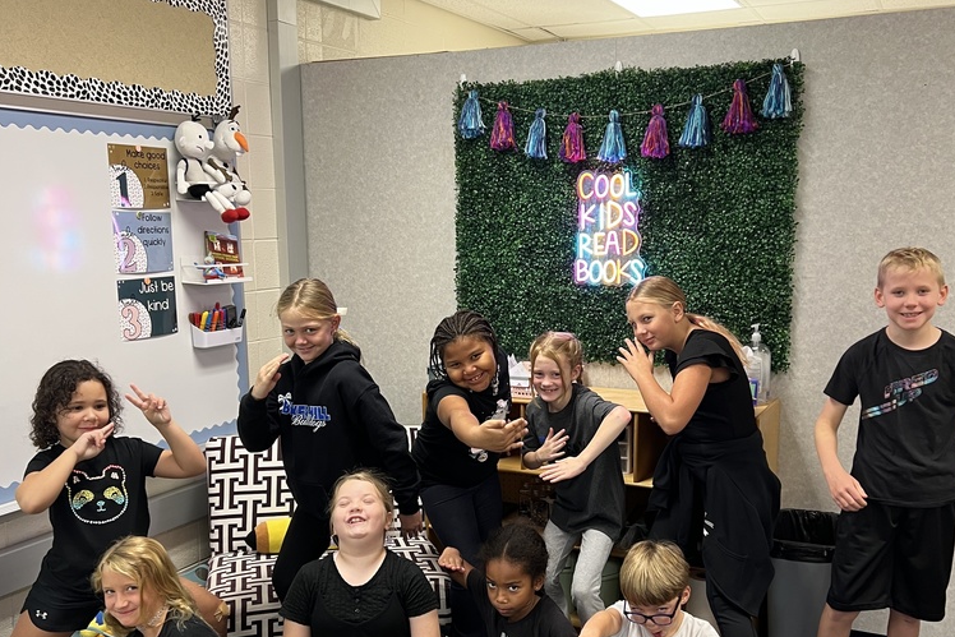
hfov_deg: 51.9
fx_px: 982
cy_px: 386
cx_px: 481
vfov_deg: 35.8
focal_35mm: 37
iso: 125
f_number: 1.5
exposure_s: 1/60
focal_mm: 5.7
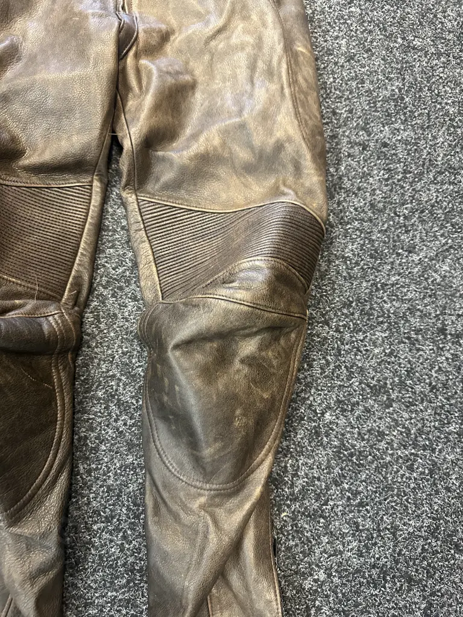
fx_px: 428
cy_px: 308
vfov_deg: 71.6
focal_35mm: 24
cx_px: 232
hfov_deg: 56.8
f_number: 1.78
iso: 800
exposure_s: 1/50
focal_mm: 6.86
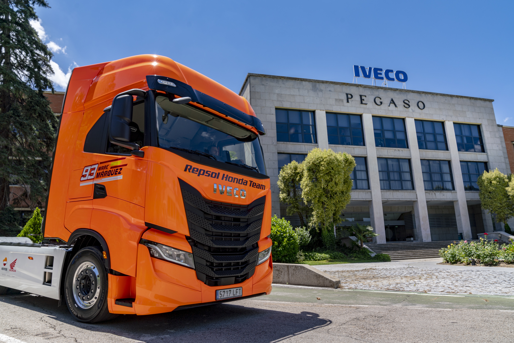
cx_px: 257
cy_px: 172
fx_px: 343
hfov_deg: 73.7
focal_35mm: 24
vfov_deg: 53.1
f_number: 8
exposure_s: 1/320
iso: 200
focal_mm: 24
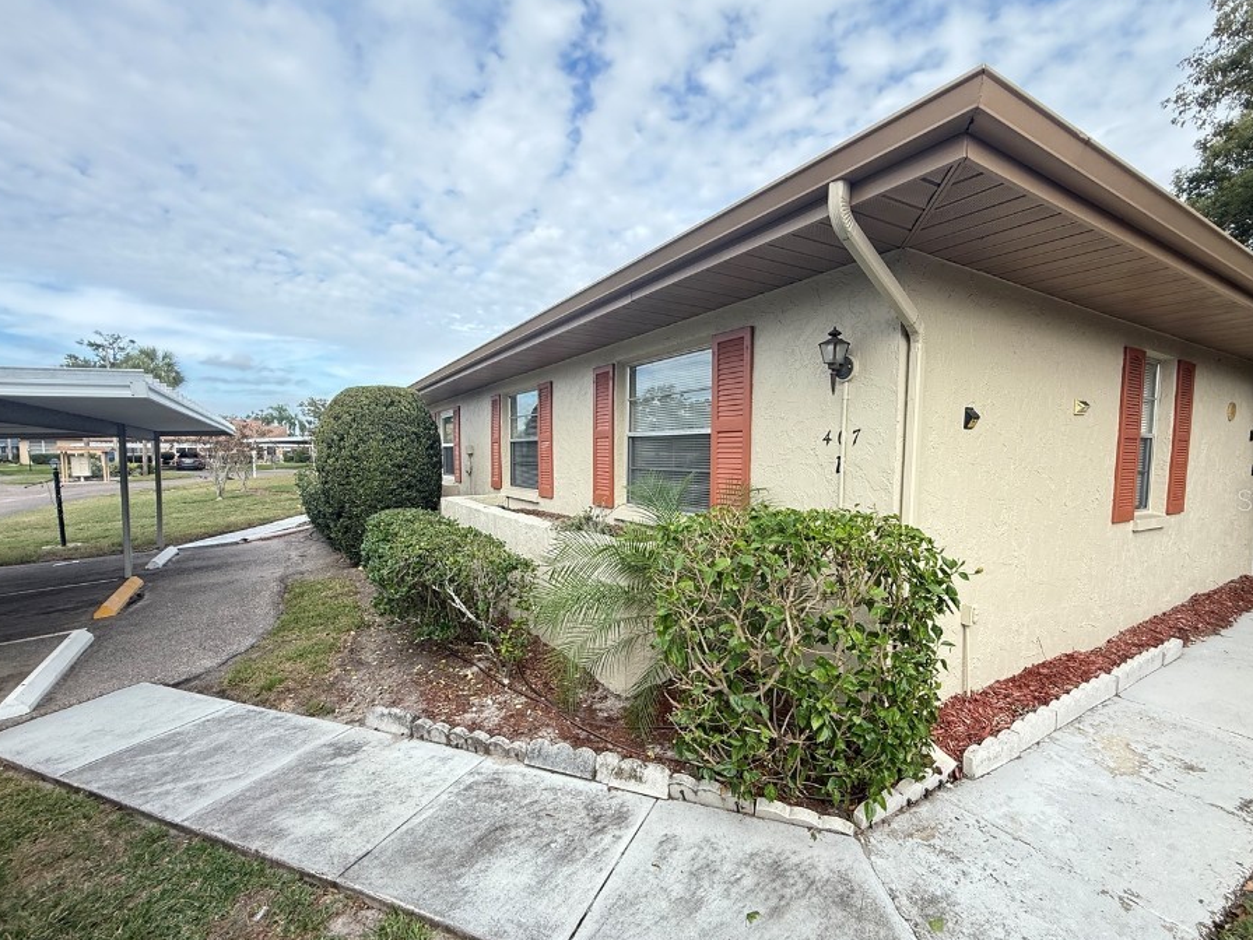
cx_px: 653
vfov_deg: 78.0
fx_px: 579
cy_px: 499
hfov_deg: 94.4
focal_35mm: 16
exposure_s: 1/709
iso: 64
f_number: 2.2
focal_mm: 2.22
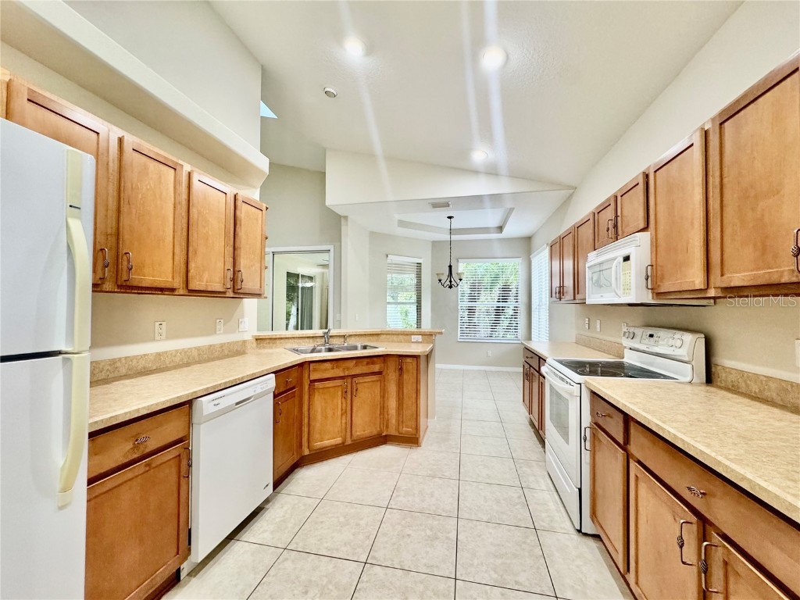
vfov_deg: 85.7
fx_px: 324
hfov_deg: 102.1
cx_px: 400
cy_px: 300
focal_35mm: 14
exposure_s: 1/120
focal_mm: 2.22
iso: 320
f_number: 2.2
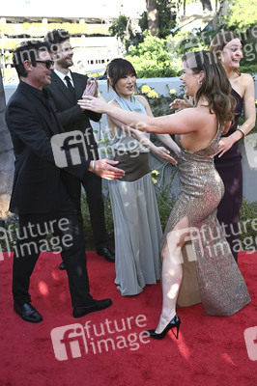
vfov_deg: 50.7
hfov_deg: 35.0
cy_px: 193
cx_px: 128
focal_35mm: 38
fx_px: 408
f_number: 5.6
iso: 640
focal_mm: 38
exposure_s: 1/320
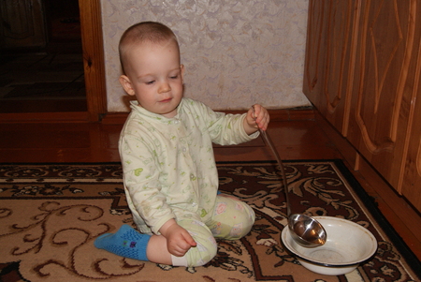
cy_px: 141
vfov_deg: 34.3
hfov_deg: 49.5
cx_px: 210
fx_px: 457
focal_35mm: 39
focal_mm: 26
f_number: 5.6
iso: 400
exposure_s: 1/60
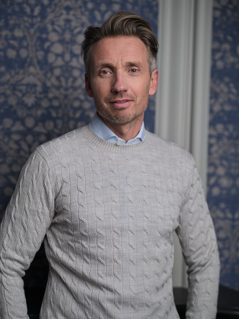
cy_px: 160
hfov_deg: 23.3
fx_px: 580
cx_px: 120
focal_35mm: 63
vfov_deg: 30.7
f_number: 2.5
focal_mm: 80
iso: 125
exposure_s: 1/160
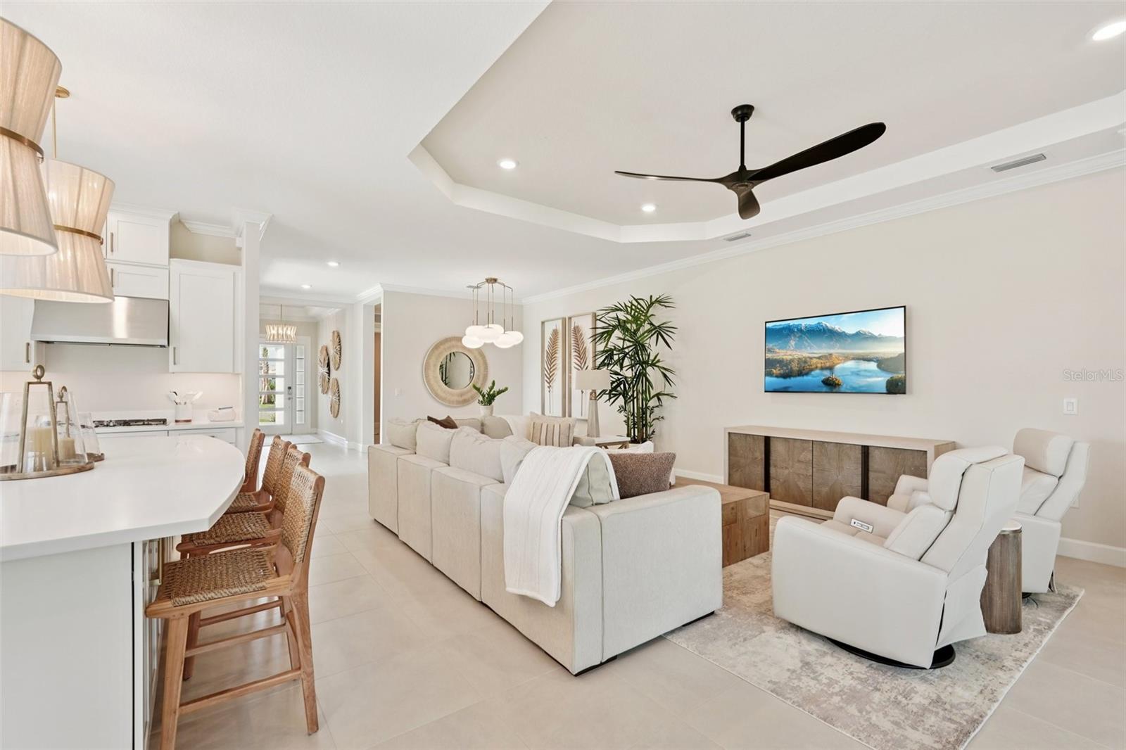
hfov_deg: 96.7
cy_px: 375
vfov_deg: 73.7
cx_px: 563
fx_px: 500
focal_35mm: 16
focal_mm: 16
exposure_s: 1/30
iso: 400
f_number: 8
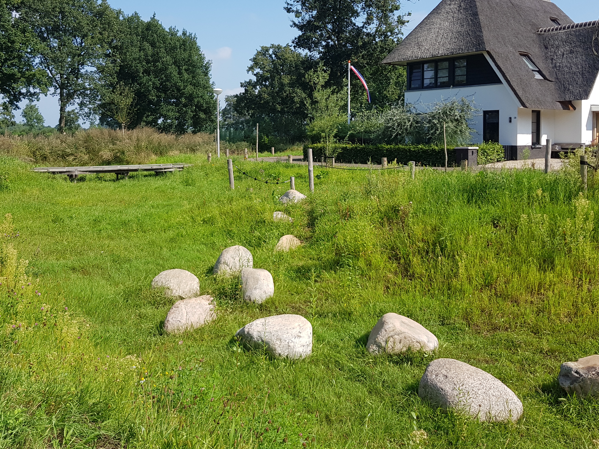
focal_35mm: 35
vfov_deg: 40.4
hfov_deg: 52.6
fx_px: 606
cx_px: 282
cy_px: 170
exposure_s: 1/1648
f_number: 1.7
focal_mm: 4.2
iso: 40
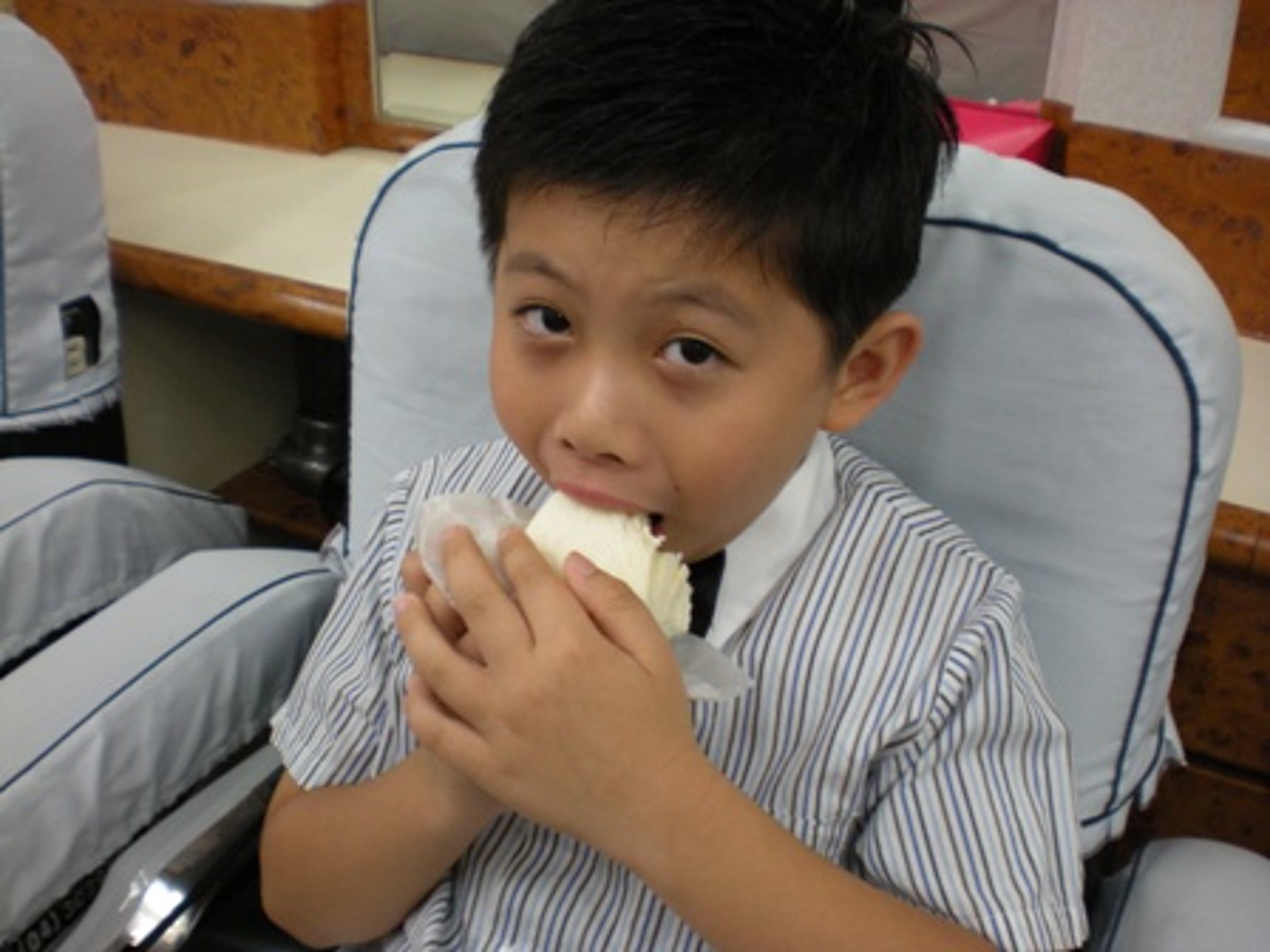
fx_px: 1394
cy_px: 476
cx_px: 635
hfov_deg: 49.0
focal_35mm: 38
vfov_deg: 37.7
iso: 200
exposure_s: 1/35
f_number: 3.1
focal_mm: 6.3
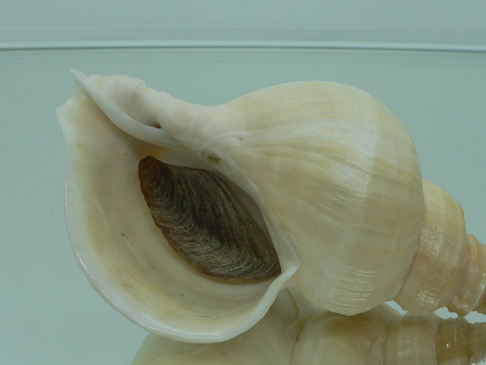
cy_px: 232
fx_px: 730
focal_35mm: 52
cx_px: 269
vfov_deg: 27.9
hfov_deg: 36.8
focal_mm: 4.6
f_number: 2.8
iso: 80
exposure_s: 1/60
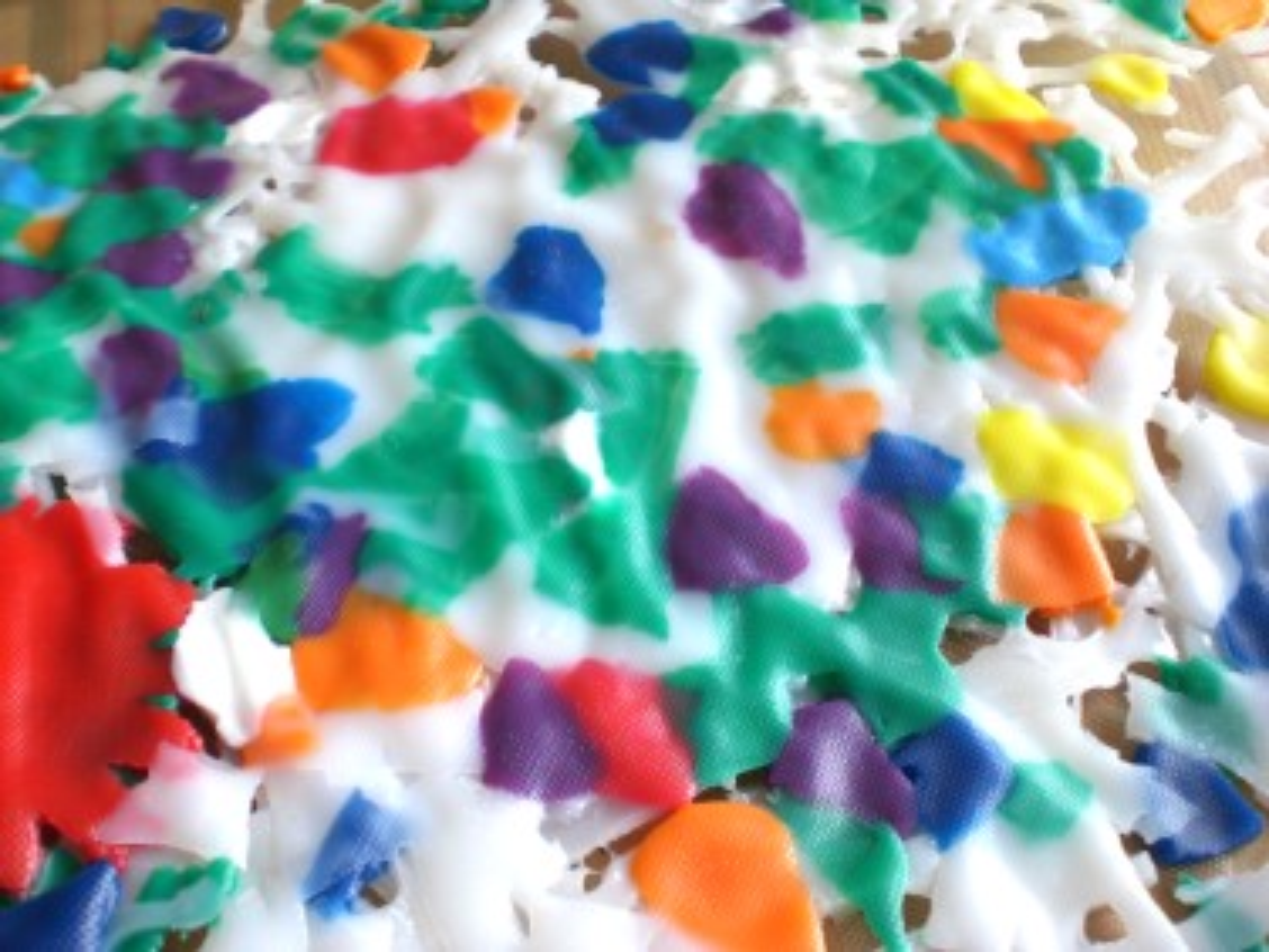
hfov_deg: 49.0
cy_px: 476
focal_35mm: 38
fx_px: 1393
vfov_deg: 37.7
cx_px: 634
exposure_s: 1/100
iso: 100
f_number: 3.1
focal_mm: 6.3
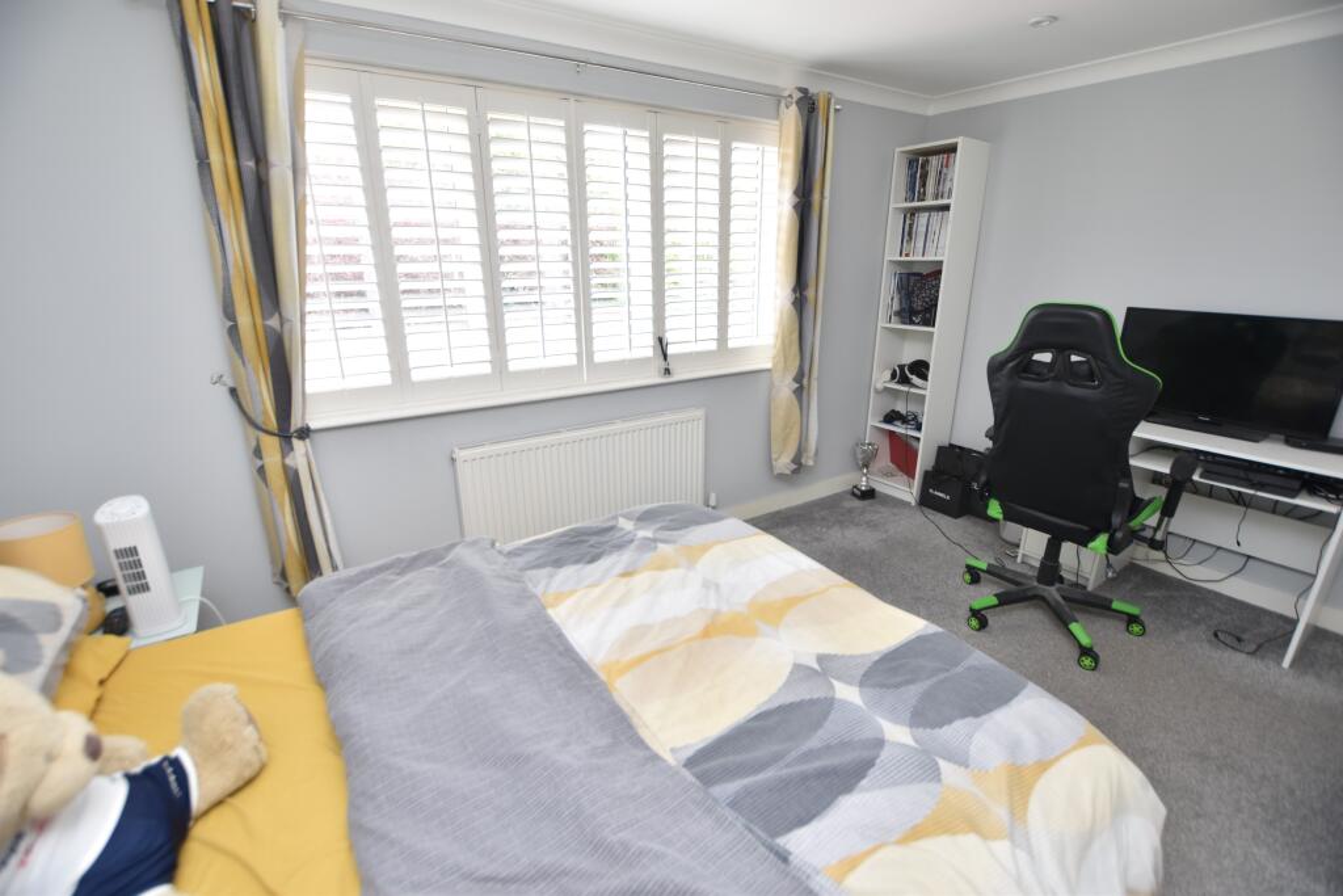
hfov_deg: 100.4
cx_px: 672
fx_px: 560
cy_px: 448
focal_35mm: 15
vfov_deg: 77.3
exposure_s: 1/20
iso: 100
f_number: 3.5
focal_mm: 10
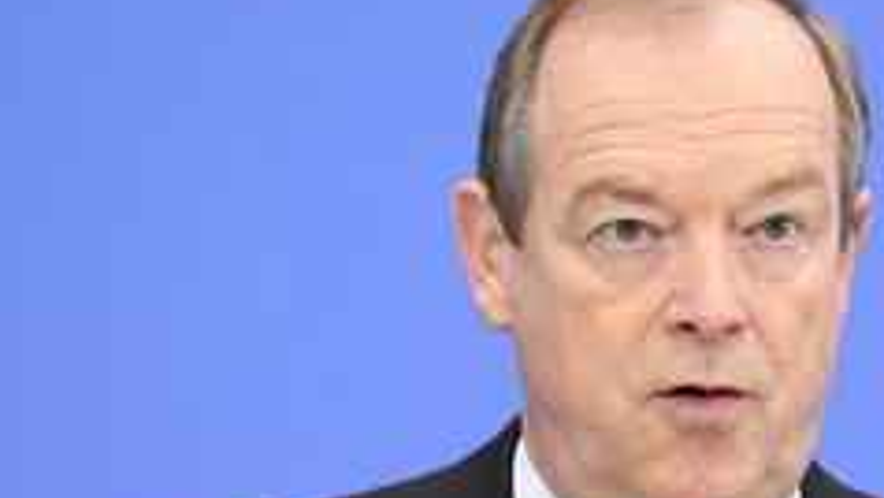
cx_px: 652
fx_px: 5580
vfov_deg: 5.1
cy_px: 394
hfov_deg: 9.0
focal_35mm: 238
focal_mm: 120
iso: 4000
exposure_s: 1/1250
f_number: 3.5
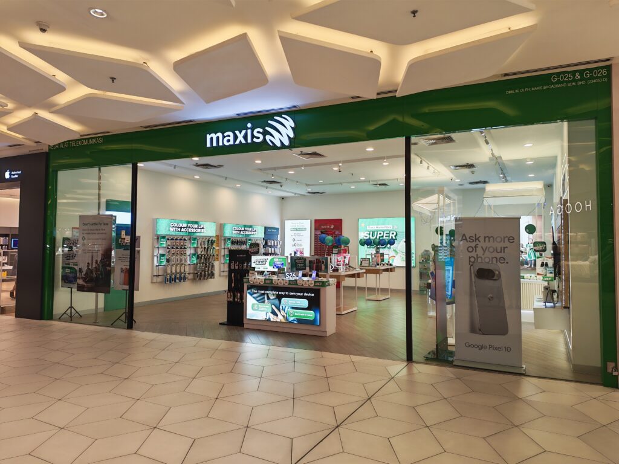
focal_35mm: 24
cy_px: 232
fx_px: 429
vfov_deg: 56.8
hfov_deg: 71.6
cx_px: 310
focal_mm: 6.12
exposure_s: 1/100
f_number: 1.9
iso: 200
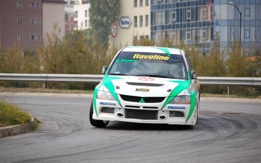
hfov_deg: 11.2
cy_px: 81
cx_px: 131
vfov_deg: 7.0
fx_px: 1330
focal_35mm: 187
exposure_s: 1/1000
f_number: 5
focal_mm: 122
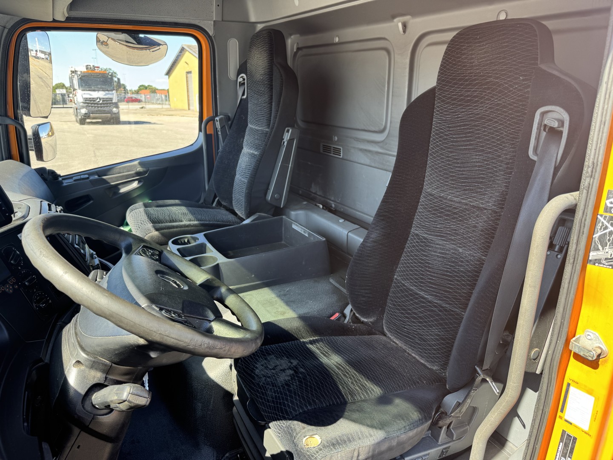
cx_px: 306
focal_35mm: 24
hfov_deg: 71.6
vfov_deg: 56.8
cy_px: 230
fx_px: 425
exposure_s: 1/154
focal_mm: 6.76
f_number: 1.78
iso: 64
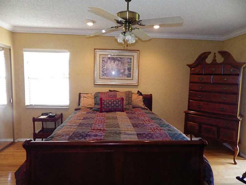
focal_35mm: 22
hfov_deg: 76.4
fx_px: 156
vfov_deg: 61.1
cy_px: 92
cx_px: 123
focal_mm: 4
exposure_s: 1/45
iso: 800
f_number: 3.1
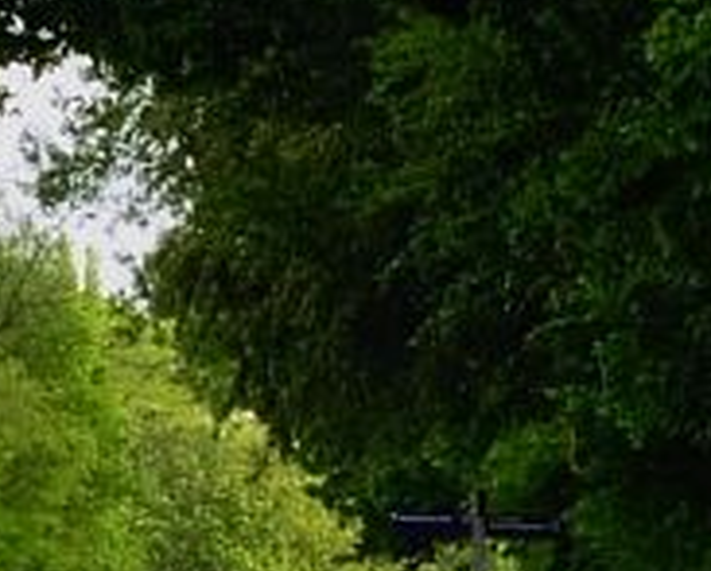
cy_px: -37
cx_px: -1057
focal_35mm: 838
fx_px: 17662
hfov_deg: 2.3
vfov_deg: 1.9
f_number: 6.3
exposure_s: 1/100
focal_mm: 27.6
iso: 160
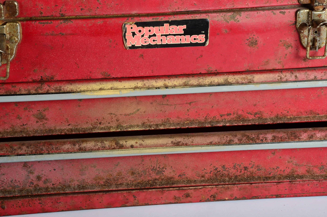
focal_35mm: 158
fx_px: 1428
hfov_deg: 13.1
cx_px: 164
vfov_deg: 8.7
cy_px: 108
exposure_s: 1/200
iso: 200
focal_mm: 105
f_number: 22
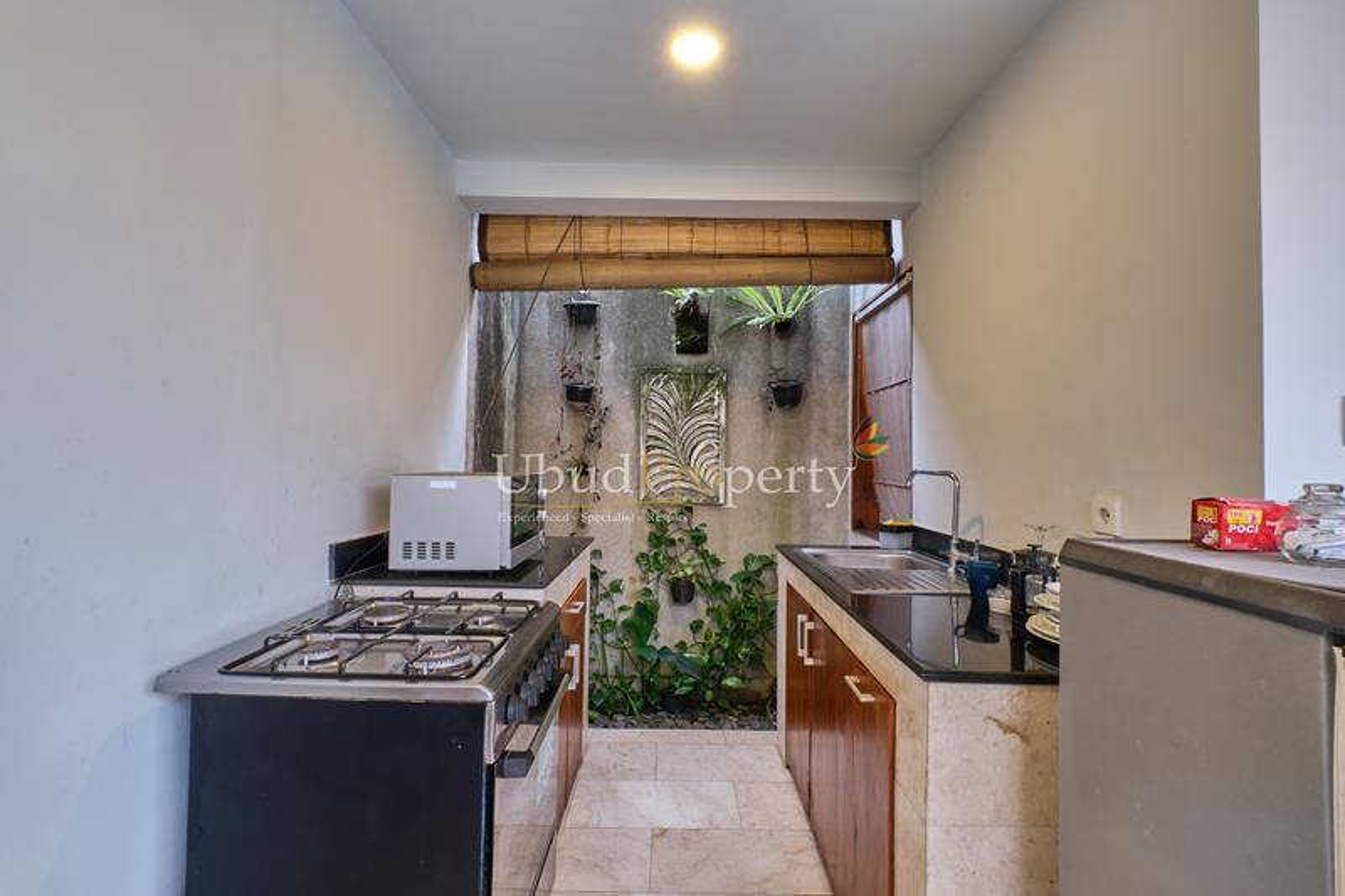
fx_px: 560
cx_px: 672
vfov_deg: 77.3
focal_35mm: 15
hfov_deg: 100.4
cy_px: 448
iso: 160
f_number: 16
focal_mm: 10
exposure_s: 3
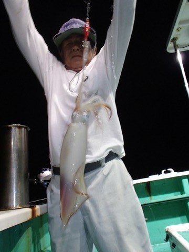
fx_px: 204
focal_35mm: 28
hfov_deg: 49.7
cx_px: 94
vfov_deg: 63.4
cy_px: 126
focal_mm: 5
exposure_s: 1/30
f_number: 3.9
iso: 400
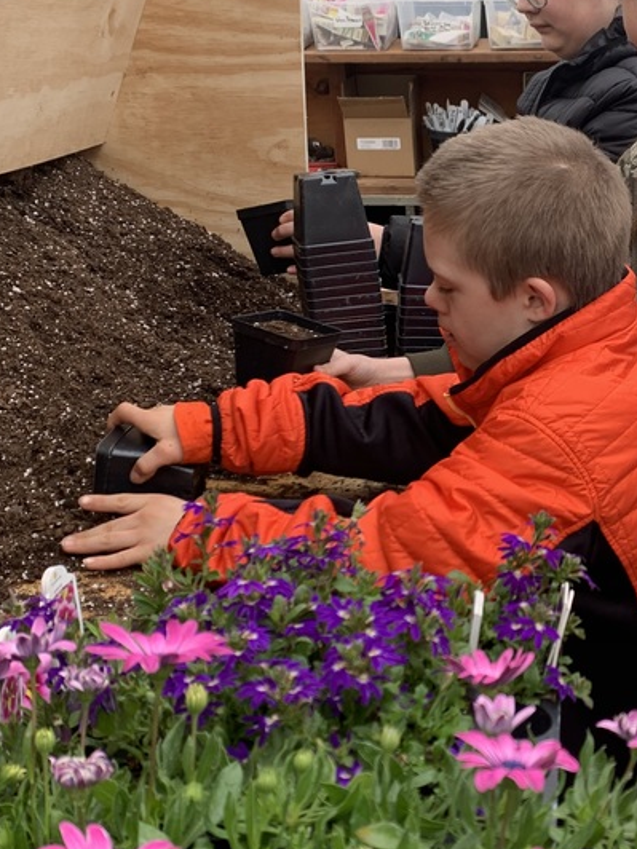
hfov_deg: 28.3
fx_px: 1227
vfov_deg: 38.2
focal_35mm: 50
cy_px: 410
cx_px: 541
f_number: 1.8
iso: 25
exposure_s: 1/122
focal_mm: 4.25
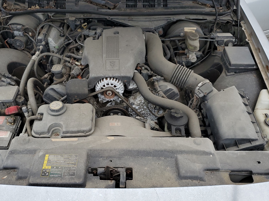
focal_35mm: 34
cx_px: 125
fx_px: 264
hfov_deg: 53.9
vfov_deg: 41.8
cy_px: 102
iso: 50
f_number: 1.5
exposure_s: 1/1000
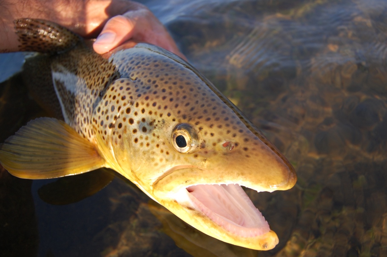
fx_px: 306
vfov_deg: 45.6
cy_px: 128
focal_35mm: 28
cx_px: 194
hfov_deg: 64.6
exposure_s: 1/160
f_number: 6.3
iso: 200
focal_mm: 19
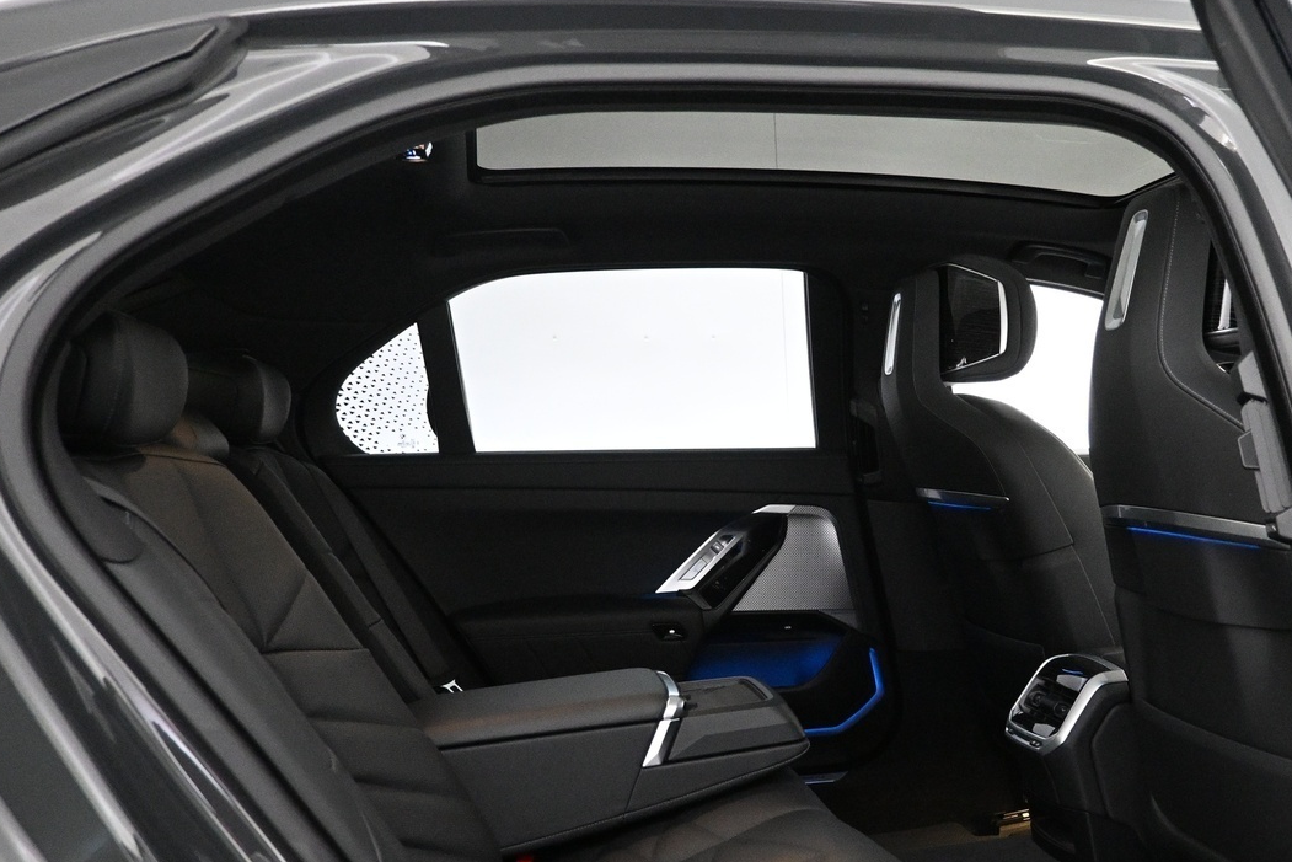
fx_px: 1328
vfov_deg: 35.5
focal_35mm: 37
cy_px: 589
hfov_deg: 50.6
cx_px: 900
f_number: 3.5
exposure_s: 1/60
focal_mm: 16
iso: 4500
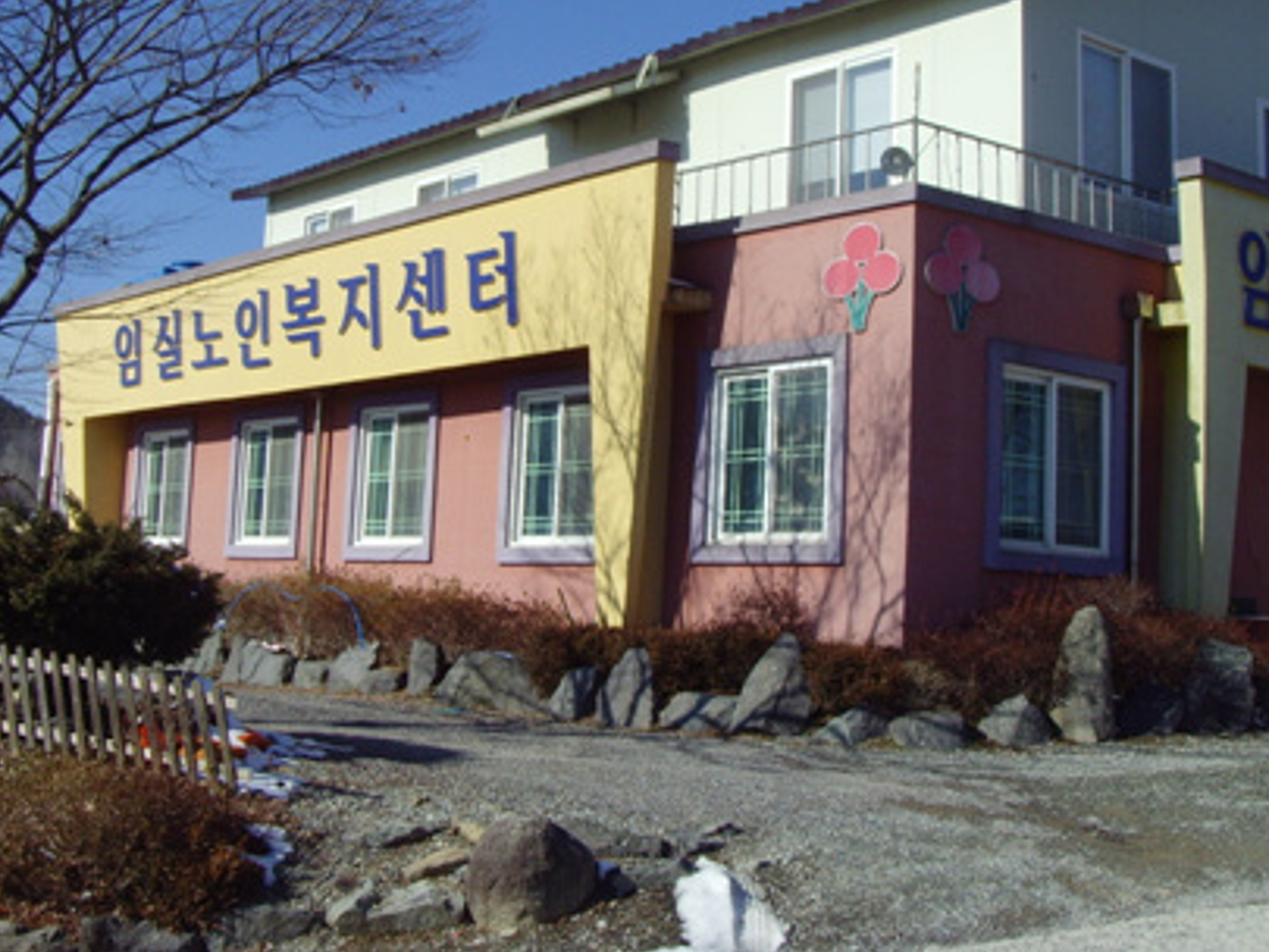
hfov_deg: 36.8
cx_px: 598
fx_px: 1907
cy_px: 327
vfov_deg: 27.9
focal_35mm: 52
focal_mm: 6.6
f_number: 6.3
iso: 80
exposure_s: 1/500
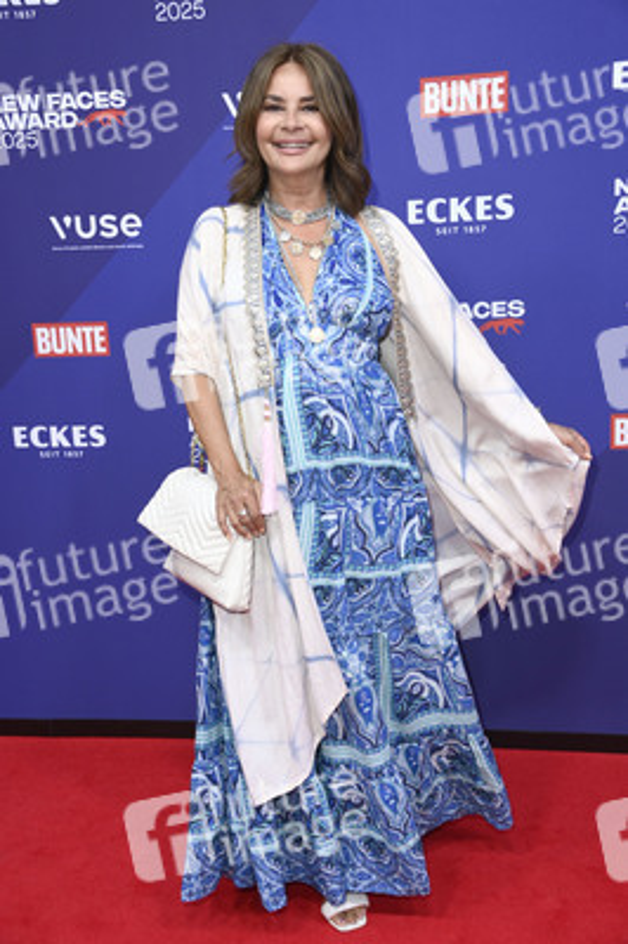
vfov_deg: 43.6
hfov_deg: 29.8
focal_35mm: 45
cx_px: 314
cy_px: 472
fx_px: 1179
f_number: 5.6
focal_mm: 45
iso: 800
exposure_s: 1/200
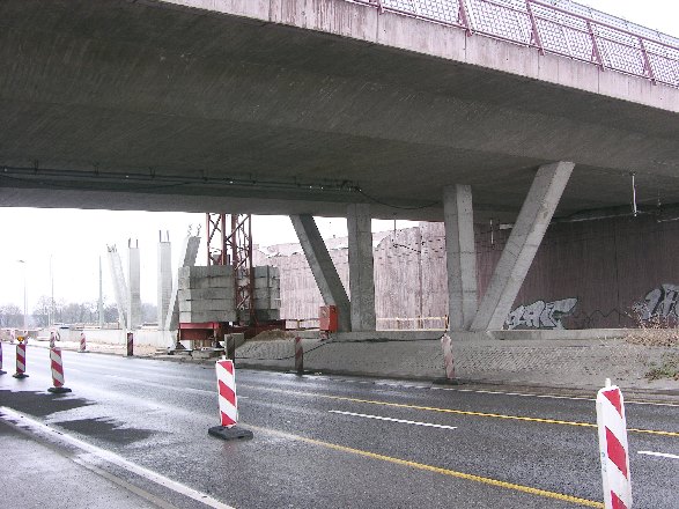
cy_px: 254
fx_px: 686
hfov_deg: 52.6
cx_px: 340
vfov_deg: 40.7
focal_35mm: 35
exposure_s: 1/29.7
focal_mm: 8.9
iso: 50
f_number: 4
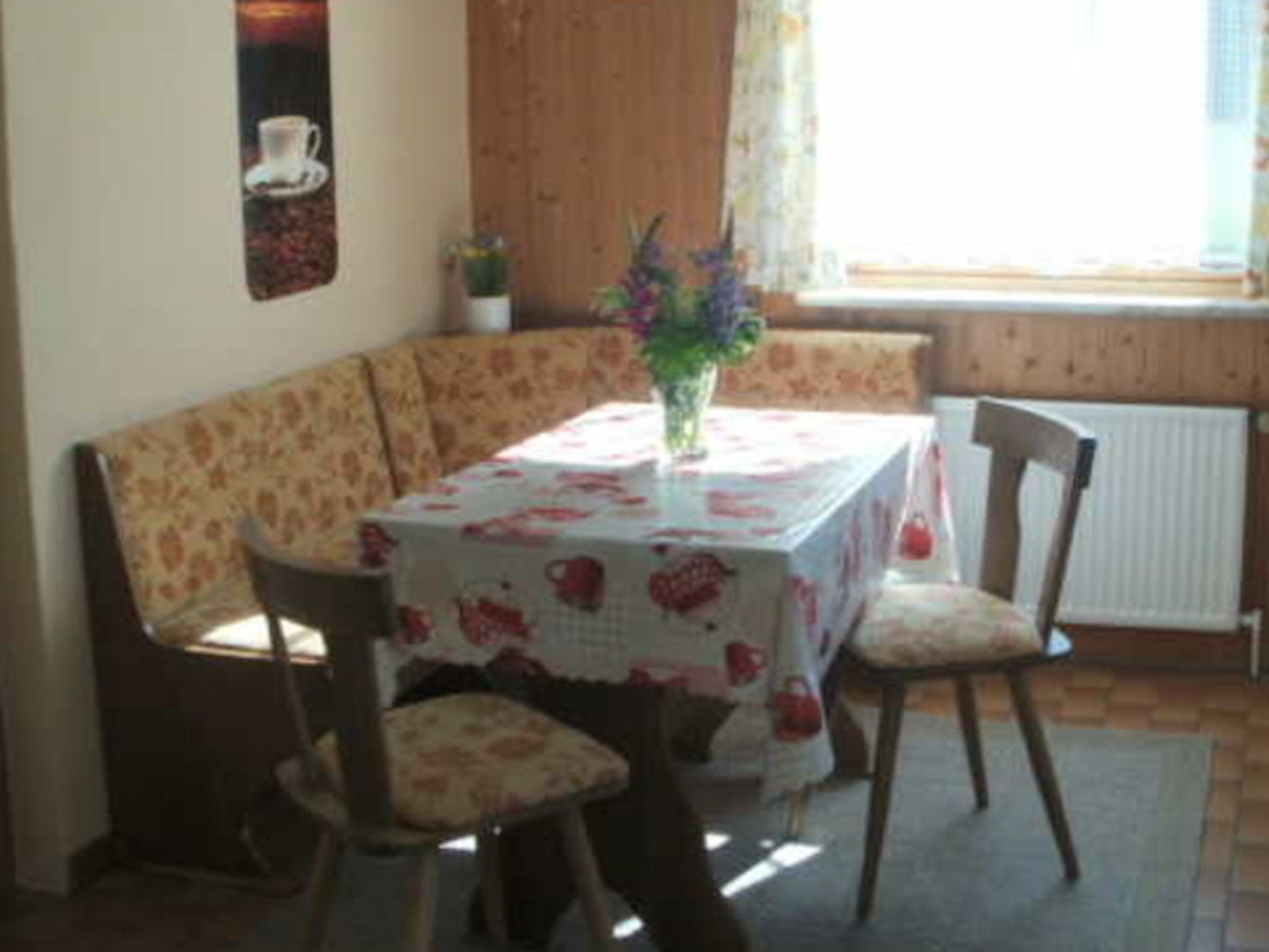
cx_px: 735
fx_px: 1760
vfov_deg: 30.2
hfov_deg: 39.6
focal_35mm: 48
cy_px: 370
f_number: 3.5
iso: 100
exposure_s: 1/80
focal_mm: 6.3
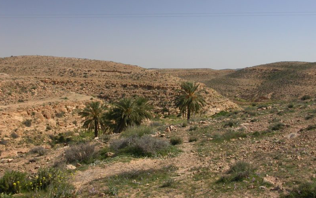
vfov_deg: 17.2
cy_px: 105
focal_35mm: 76
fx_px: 655
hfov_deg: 27.1
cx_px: 158
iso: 100
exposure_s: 1/196
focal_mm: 14.7
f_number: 5.3
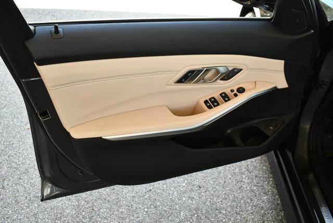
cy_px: 112
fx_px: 333
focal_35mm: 36
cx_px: 166
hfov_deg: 53.1
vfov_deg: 36.9
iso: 400
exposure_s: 1/250
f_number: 4
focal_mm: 18
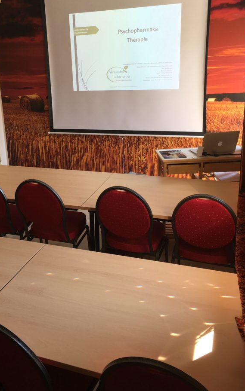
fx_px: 384
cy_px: 169
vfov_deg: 53.8
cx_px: 78
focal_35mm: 36
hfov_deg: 34.9
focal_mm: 4.15
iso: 25
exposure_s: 1/50
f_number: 2.2
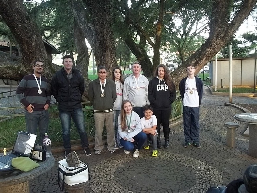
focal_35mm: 32
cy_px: 96
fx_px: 238
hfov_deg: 56.8
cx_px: 128
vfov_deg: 44.1
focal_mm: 5.7
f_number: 2.9
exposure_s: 1/30
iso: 160
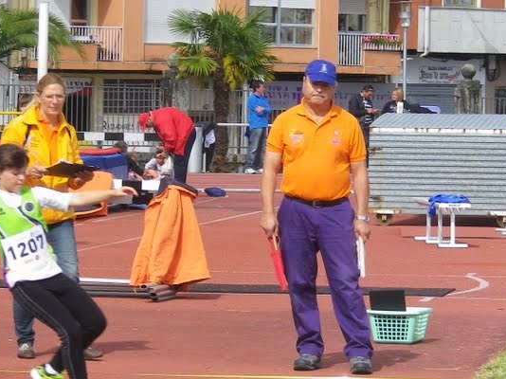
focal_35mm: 284
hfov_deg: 7.0
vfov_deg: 5.2
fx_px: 4150
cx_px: 259
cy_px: 167
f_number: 5.6
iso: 80
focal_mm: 26.2
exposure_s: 1/320
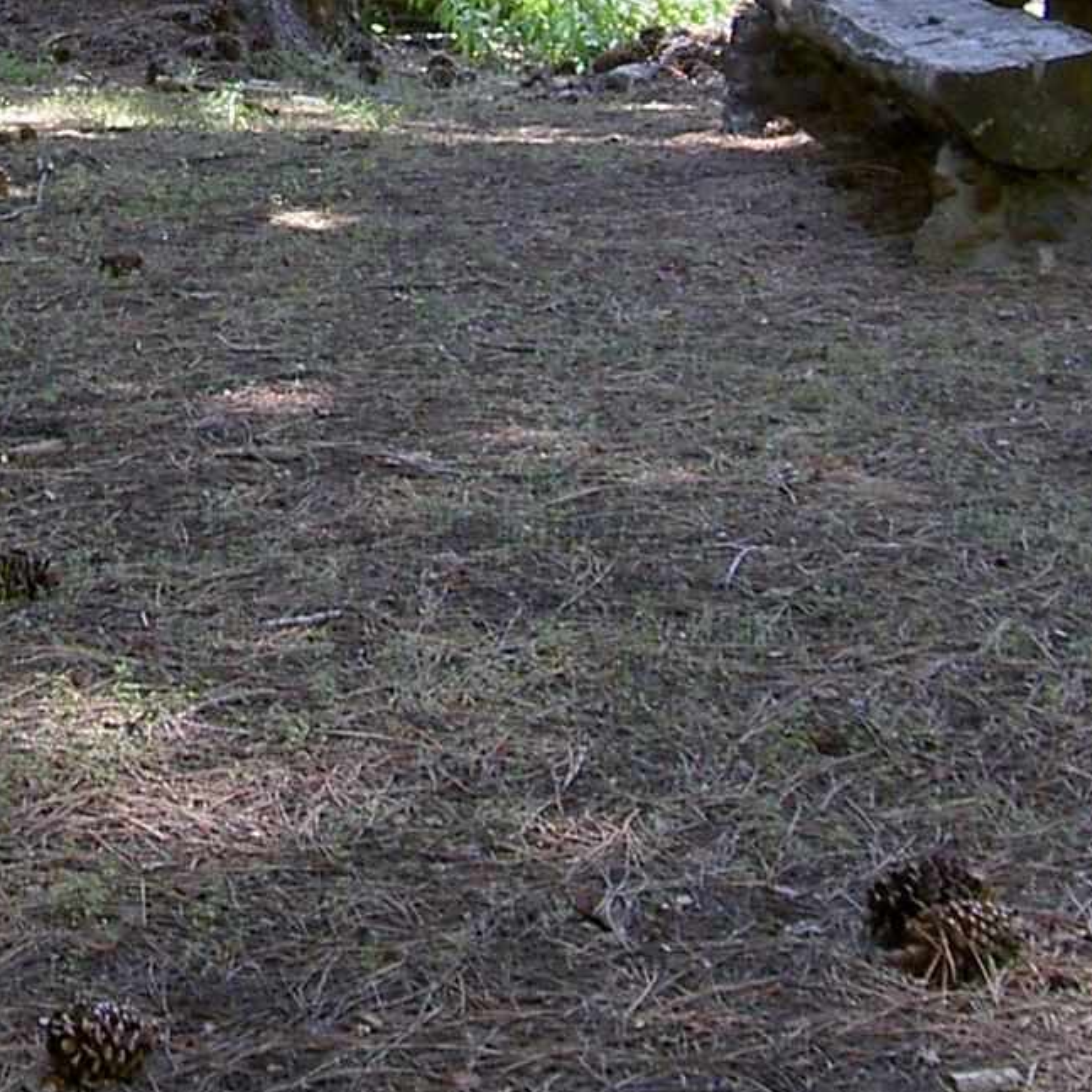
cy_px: -226
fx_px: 4925
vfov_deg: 12.4
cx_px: 10
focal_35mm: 138
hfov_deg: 12.5
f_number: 2.8
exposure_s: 1/80
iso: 100
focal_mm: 8
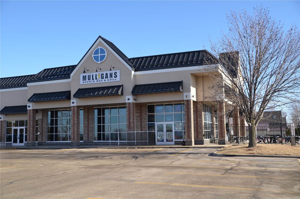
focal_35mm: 39
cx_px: 150
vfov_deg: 34.1
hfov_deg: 49.6
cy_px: 100
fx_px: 324
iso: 100
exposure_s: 1/250
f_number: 6.3
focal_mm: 26
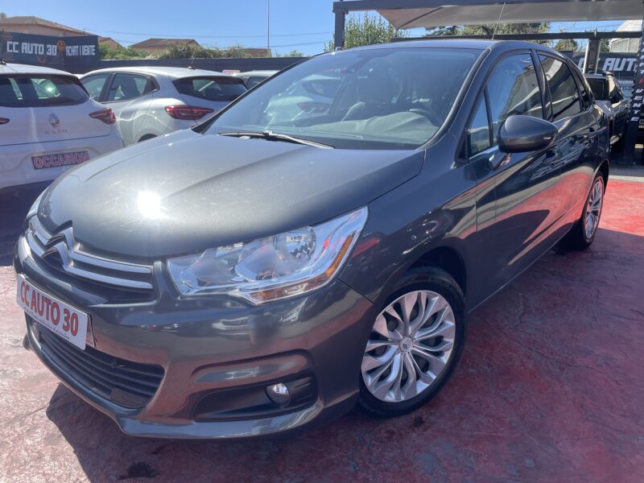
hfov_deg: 67.3
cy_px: 242
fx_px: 484
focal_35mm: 26
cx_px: 322
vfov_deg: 53.1
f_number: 1.6
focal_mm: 4.2
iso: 32
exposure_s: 1/1453
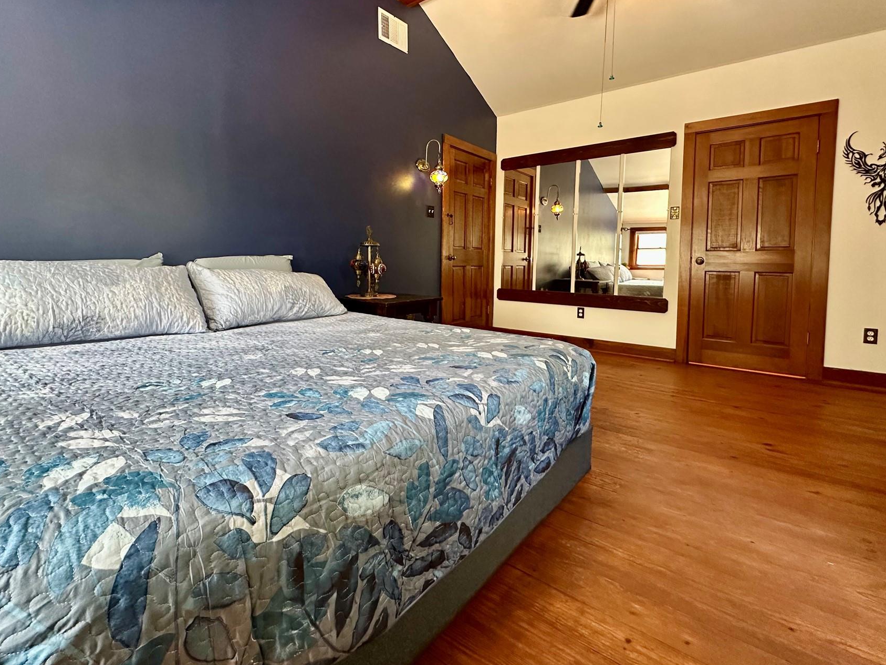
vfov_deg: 74.3
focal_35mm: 17
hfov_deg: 91.0
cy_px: 284
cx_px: 432
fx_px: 435
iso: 400
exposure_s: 1/60
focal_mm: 2.22
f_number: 2.2
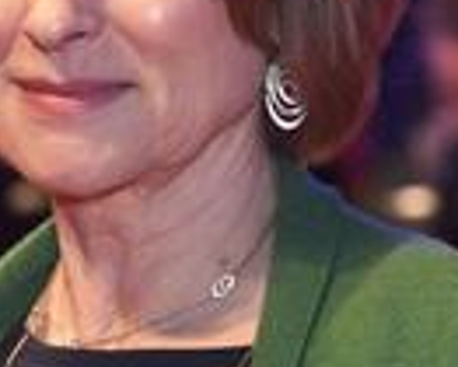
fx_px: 4382
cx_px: 33
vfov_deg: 4.8
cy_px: 136
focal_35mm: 323
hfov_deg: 6.0
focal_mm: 100
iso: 800
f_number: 5.6
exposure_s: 1/125
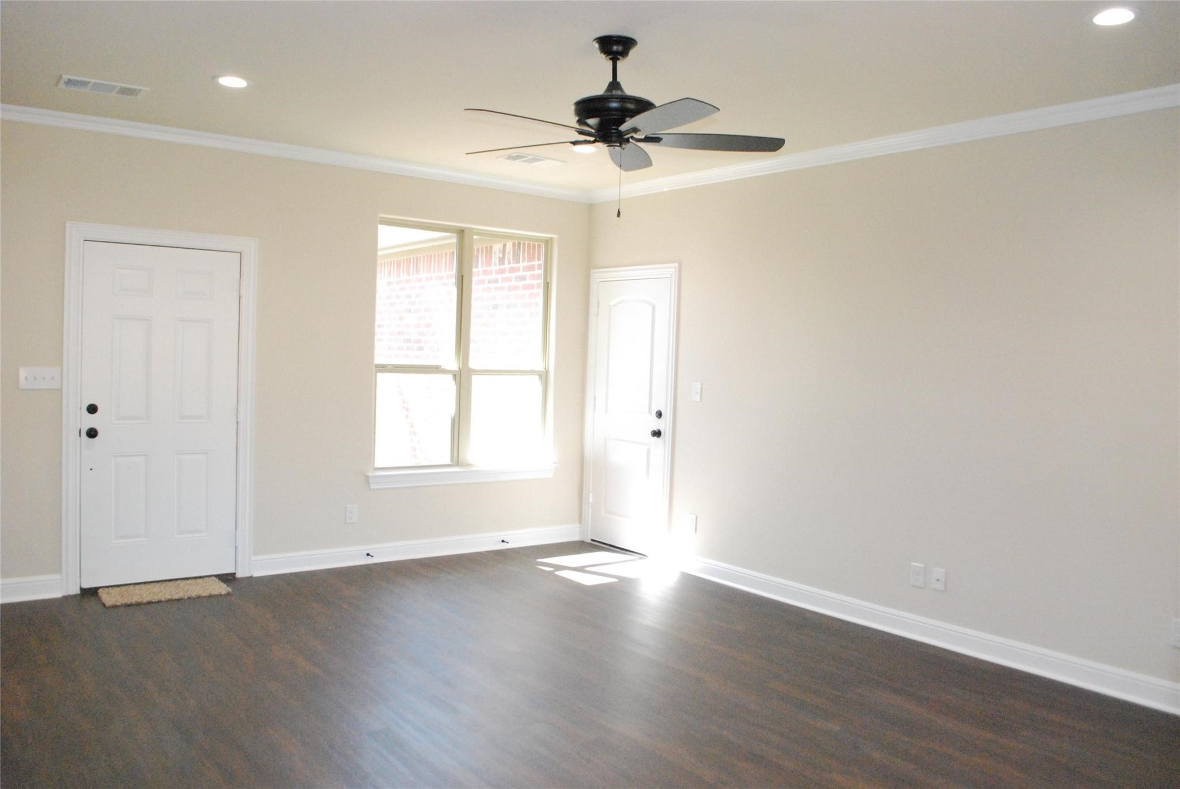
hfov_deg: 67.3
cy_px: 394
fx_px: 886
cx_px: 590
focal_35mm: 27
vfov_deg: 48.0
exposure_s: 1/200
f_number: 5
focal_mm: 18
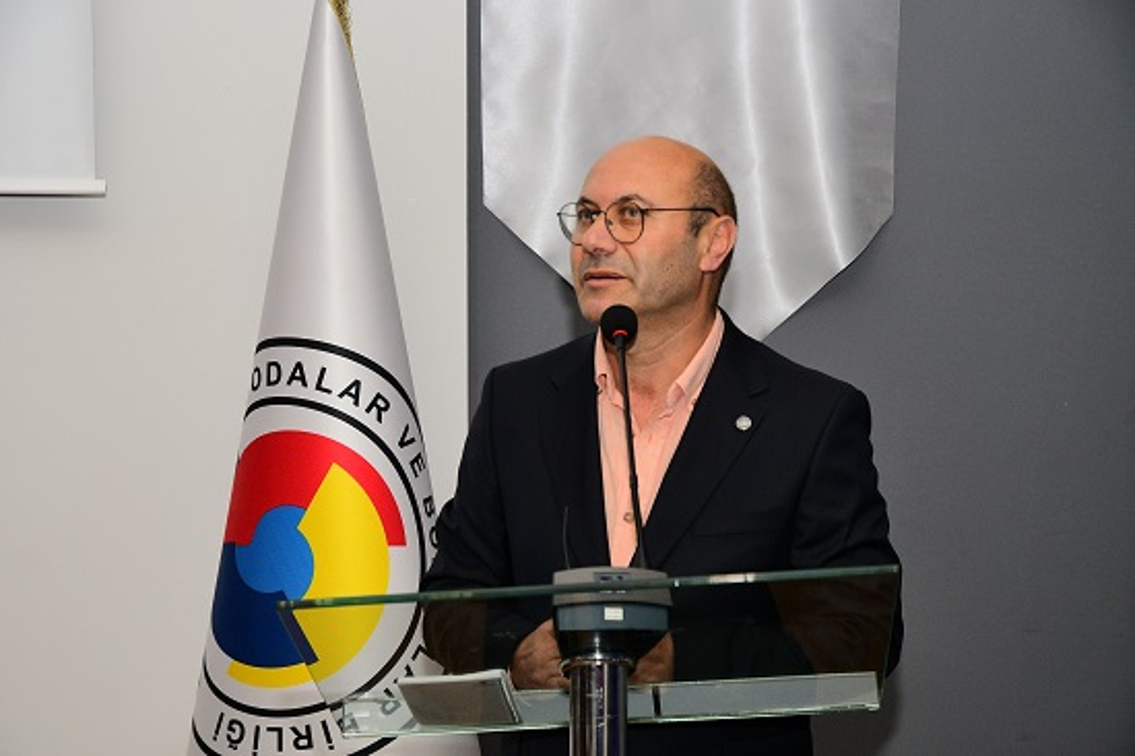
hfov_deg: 24.6
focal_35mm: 82
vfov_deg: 16.5
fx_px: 2599
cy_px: 378
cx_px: 568
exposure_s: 1/125
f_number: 5.6
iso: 1250
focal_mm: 55
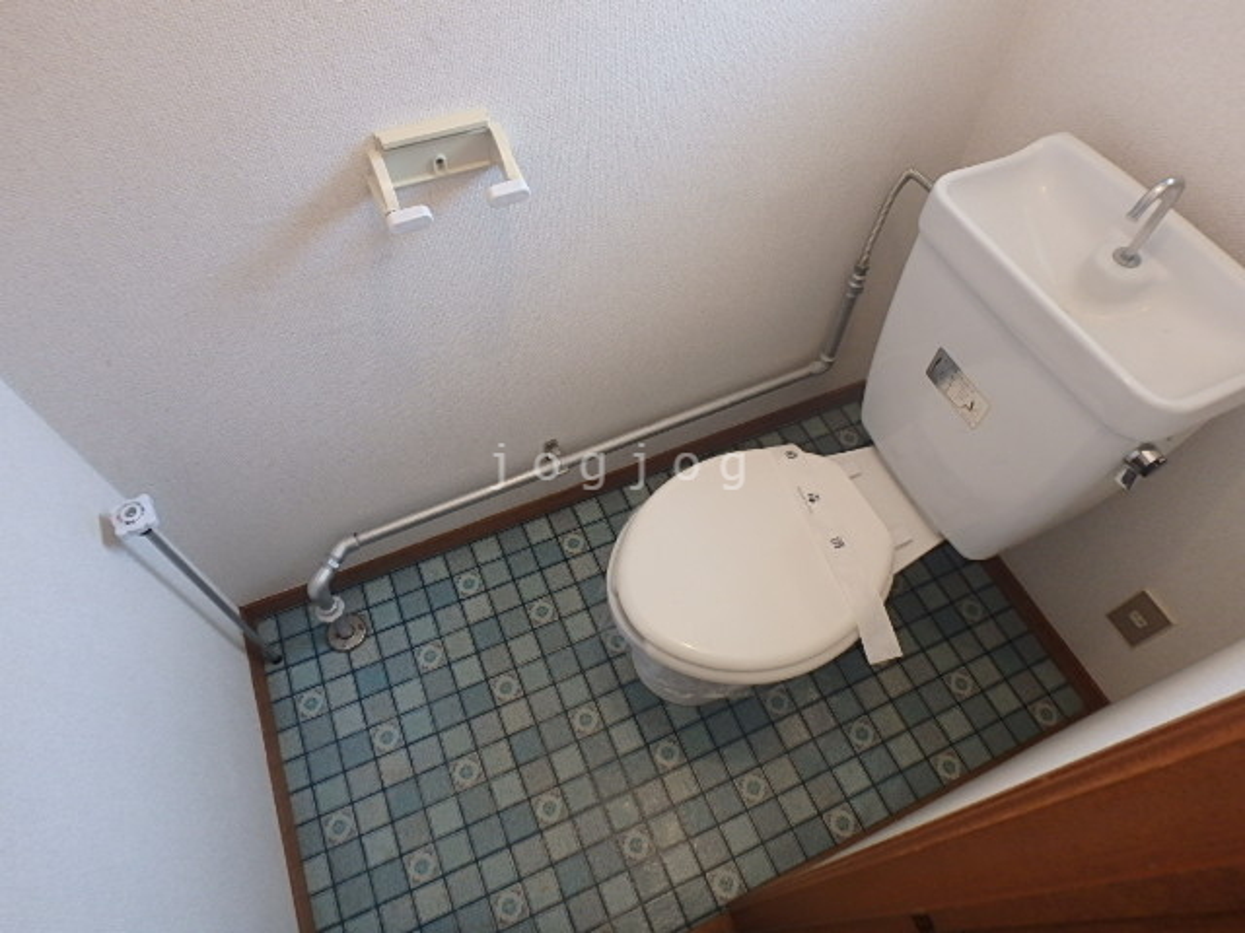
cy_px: 466
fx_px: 755
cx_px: 622
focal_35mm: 21
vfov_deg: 63.4
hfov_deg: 79.0
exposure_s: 1/50
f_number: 3.5
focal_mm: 3.7
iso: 200
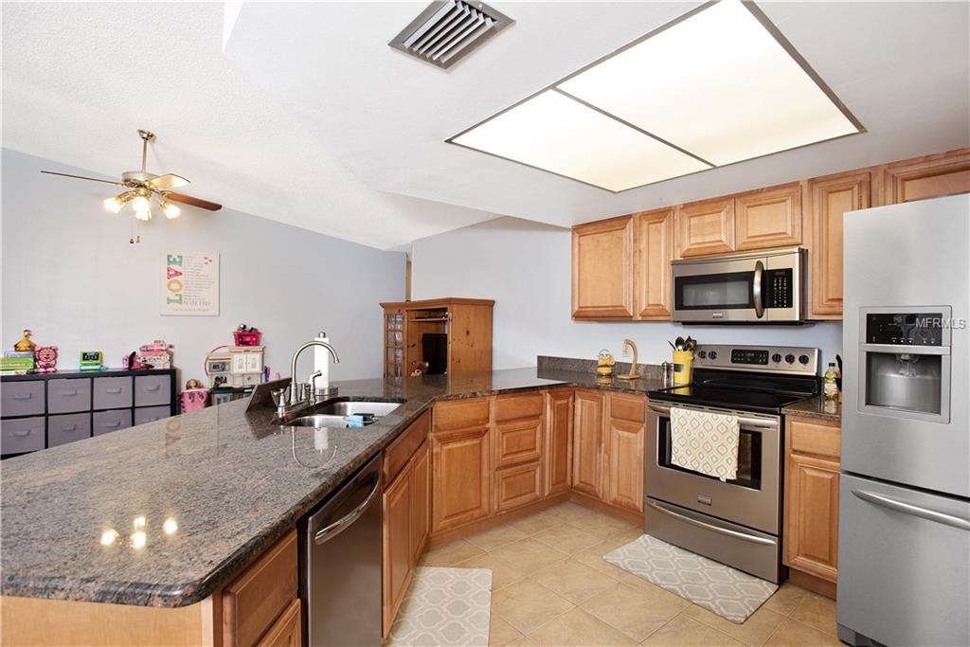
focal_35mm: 17
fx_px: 458
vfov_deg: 70.5
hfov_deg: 93.3
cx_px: 485
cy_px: 324
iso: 500
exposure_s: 1/15
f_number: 8
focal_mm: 17
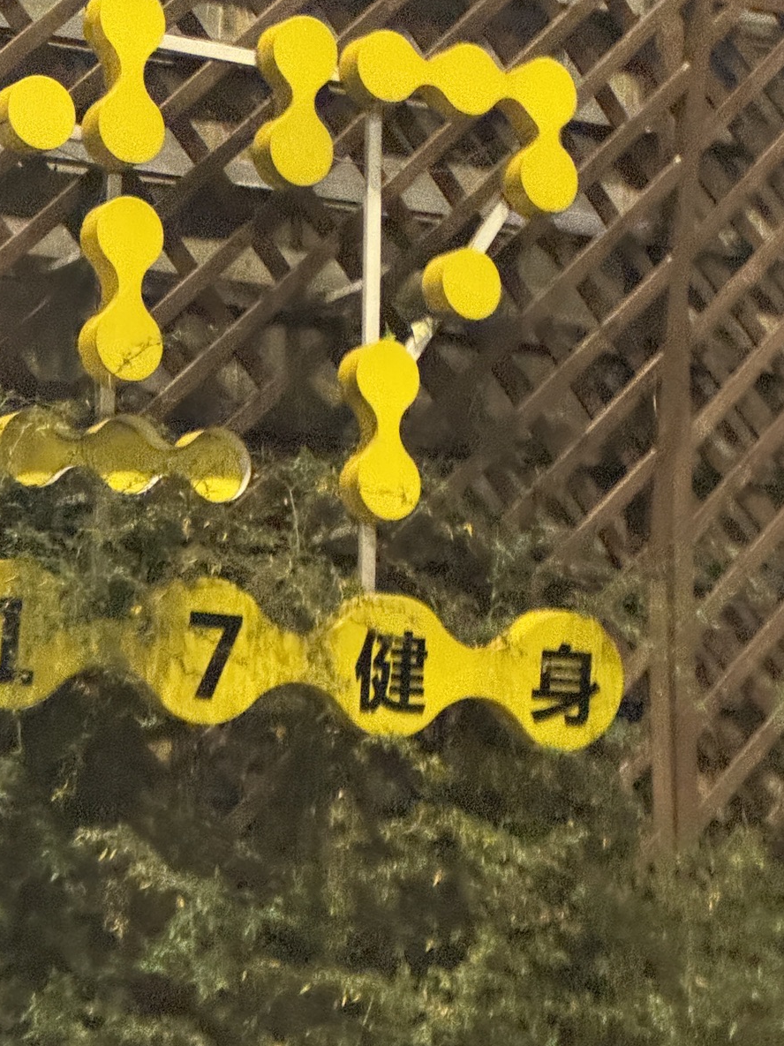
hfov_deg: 11.4
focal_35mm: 130
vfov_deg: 15.2
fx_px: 3928
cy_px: 551
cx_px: 185
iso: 1600
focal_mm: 9
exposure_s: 1/21
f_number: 2.8
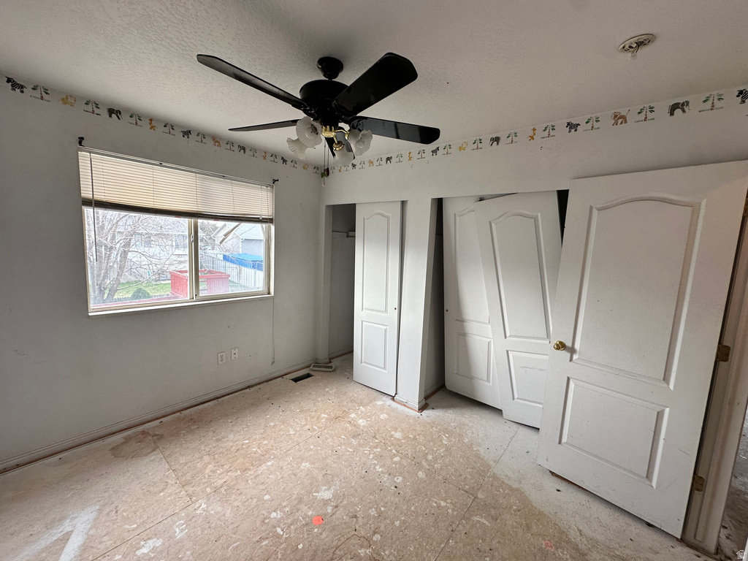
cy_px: 280
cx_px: 374
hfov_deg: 102.1
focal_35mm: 14
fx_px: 303
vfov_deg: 85.7
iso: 125
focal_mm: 2.22
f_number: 2.2
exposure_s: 1/120
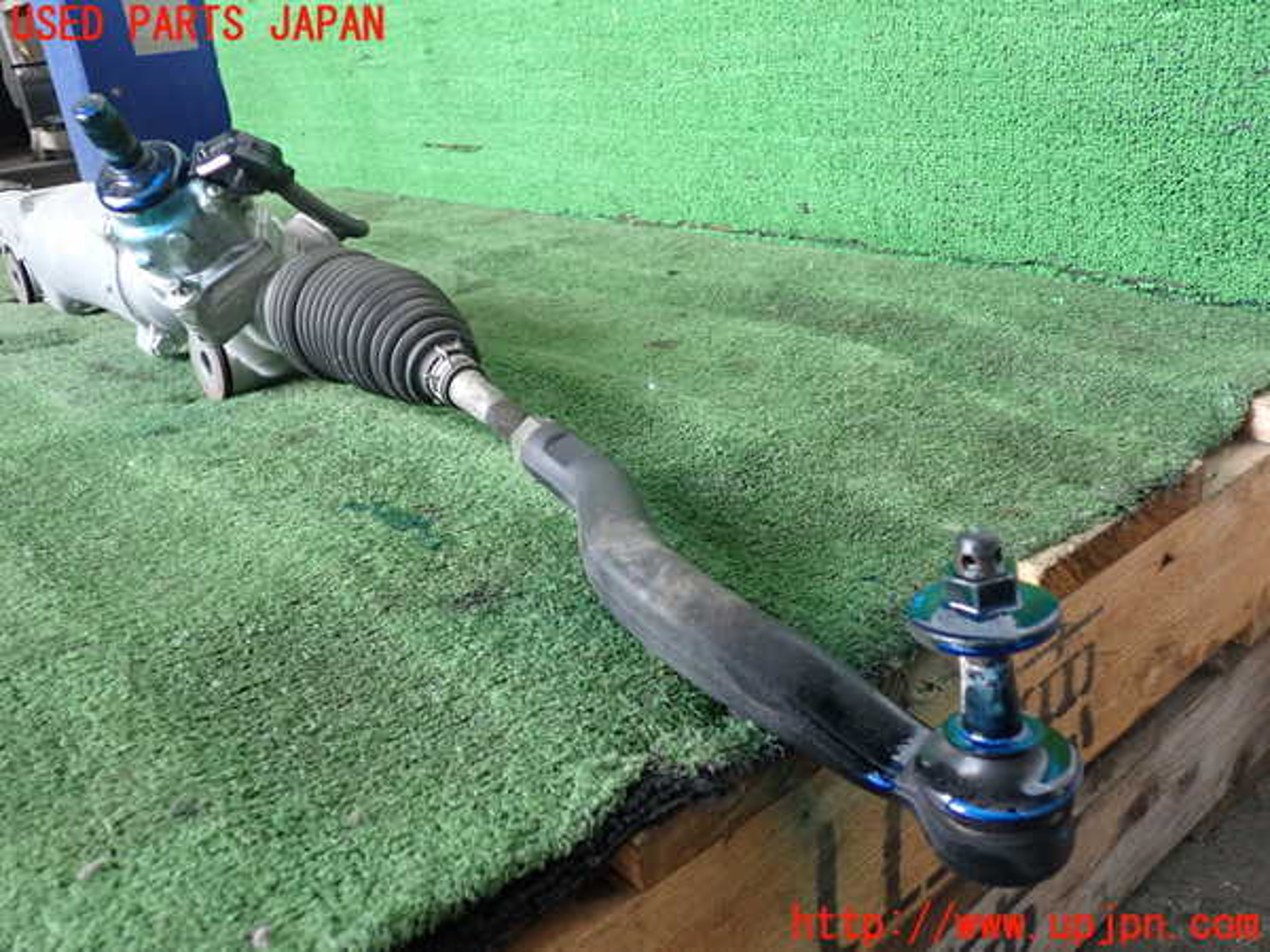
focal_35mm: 30
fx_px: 1101
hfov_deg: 60.0
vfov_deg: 46.8
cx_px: 635
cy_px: 476
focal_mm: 5.4
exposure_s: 1/125
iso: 400
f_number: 2.3
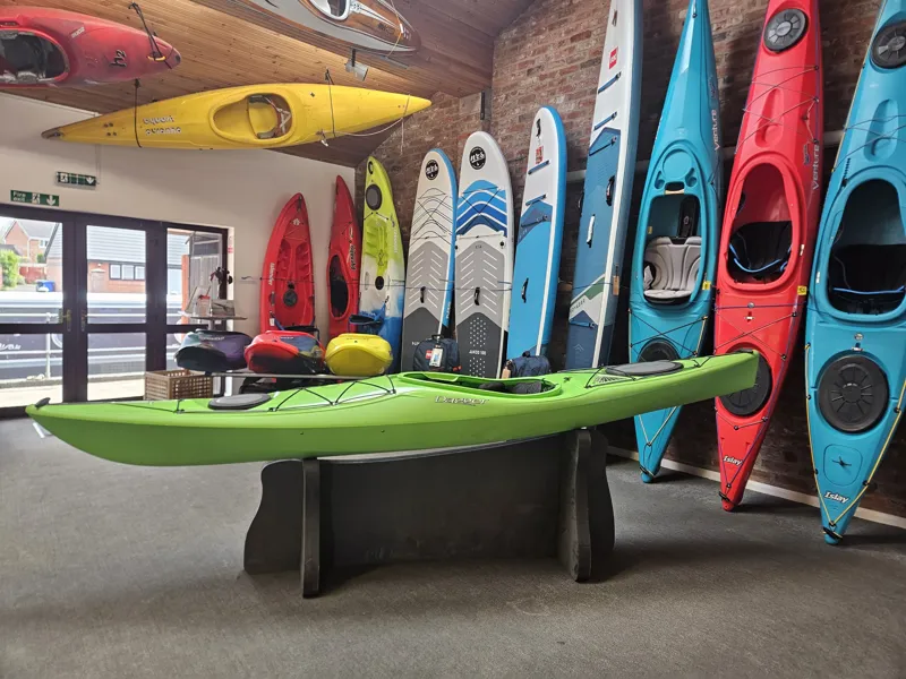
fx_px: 602
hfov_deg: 73.9
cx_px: 453
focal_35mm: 23
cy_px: 340
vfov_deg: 58.9
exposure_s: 1/100
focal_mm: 5.4
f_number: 1.8
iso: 160
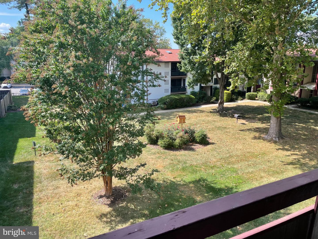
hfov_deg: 67.3
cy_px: 120
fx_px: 239
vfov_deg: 53.1
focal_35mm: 26
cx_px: 159
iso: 32
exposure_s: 1/842
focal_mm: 4.2
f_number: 1.6
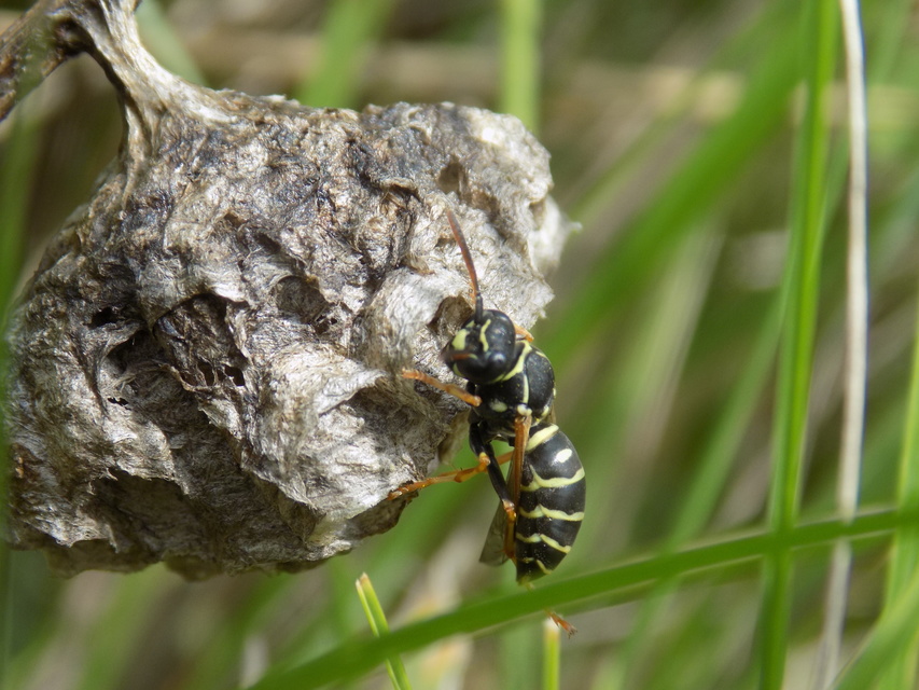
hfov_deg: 16.7
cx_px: 460
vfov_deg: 12.6
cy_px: 345
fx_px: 3133
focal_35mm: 118
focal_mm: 20.9
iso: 80
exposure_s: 1/250
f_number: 4.8
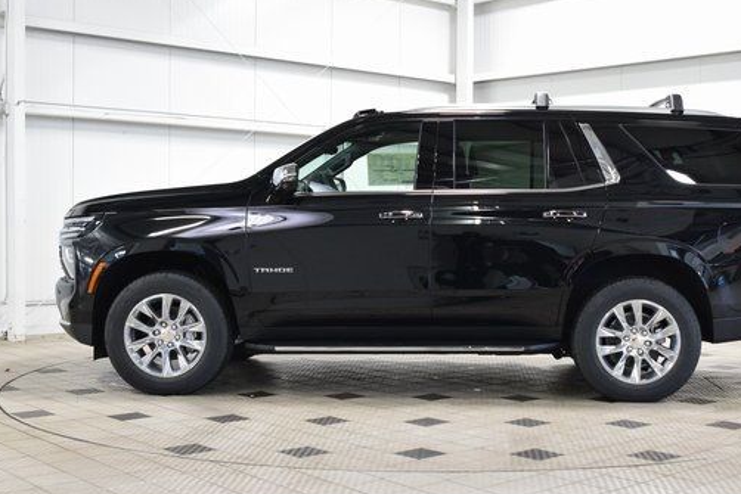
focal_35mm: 52
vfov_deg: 26.2
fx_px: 1063
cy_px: 259
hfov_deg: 38.3
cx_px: 441
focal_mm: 27
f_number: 4
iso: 1600
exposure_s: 1/60
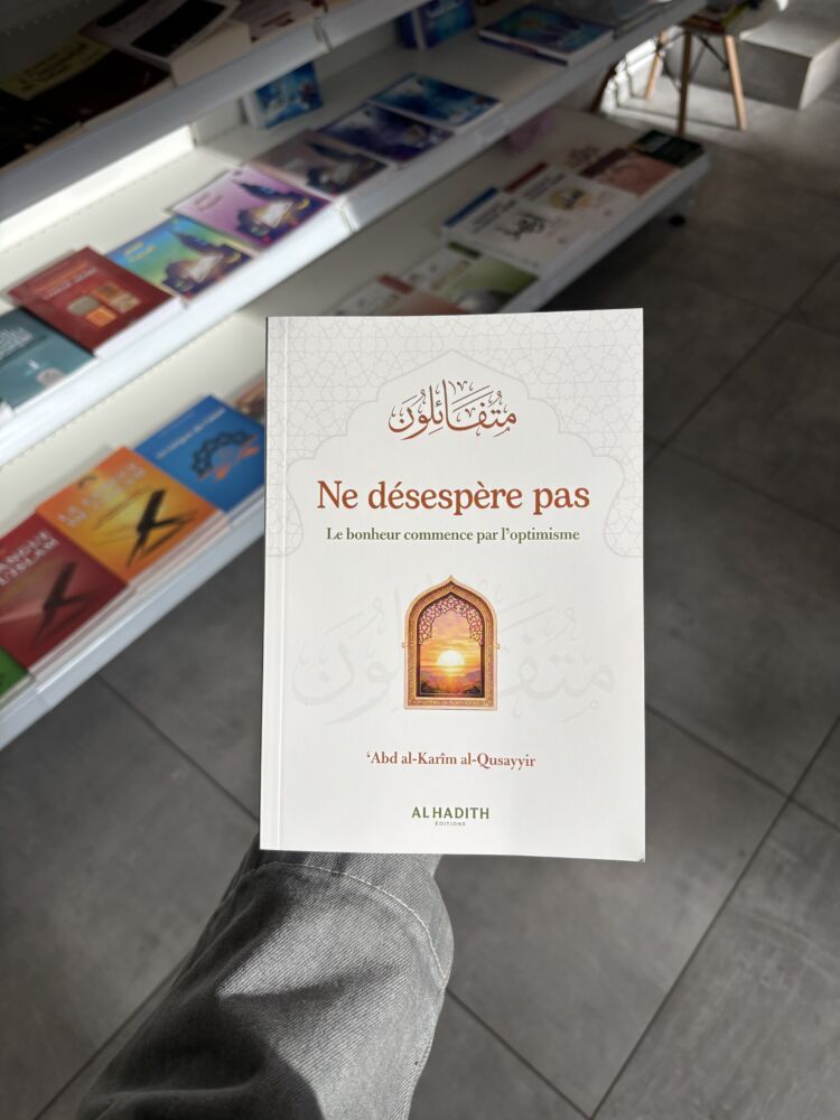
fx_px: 841
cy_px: 560
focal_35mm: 26
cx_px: 420
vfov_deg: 67.3
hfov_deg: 53.1
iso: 50
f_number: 1.6
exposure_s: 1/1103
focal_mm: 5.96
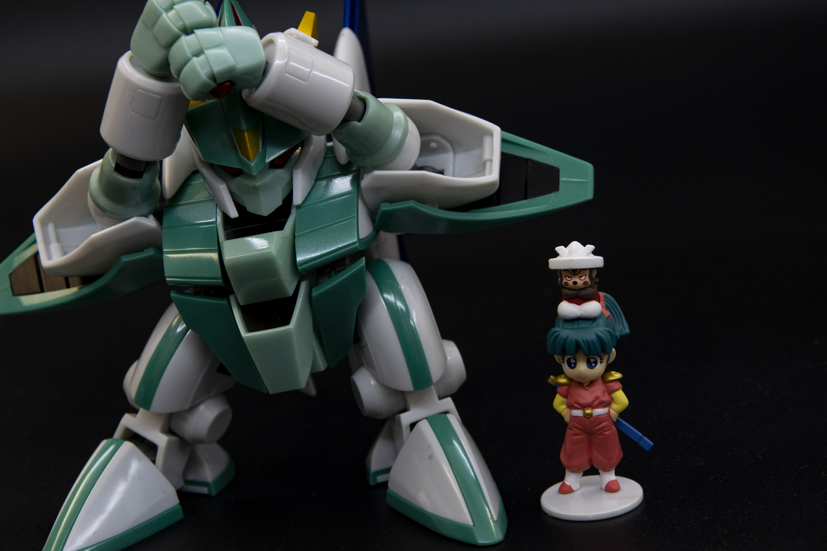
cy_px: 276
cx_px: 414
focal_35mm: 112
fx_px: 2584
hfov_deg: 18.2
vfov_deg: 12.2
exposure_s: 1/10
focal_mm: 75
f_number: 9
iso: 800
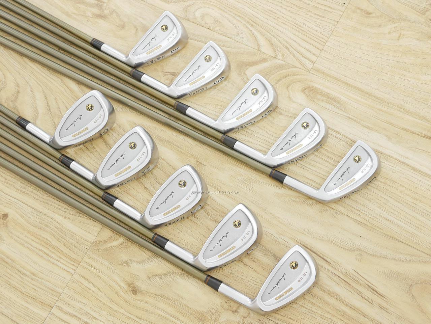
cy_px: 162
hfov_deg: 38.2
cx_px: 216
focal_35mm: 50
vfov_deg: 29.1
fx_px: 623
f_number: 4.5
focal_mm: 25
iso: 1600
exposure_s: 1/50
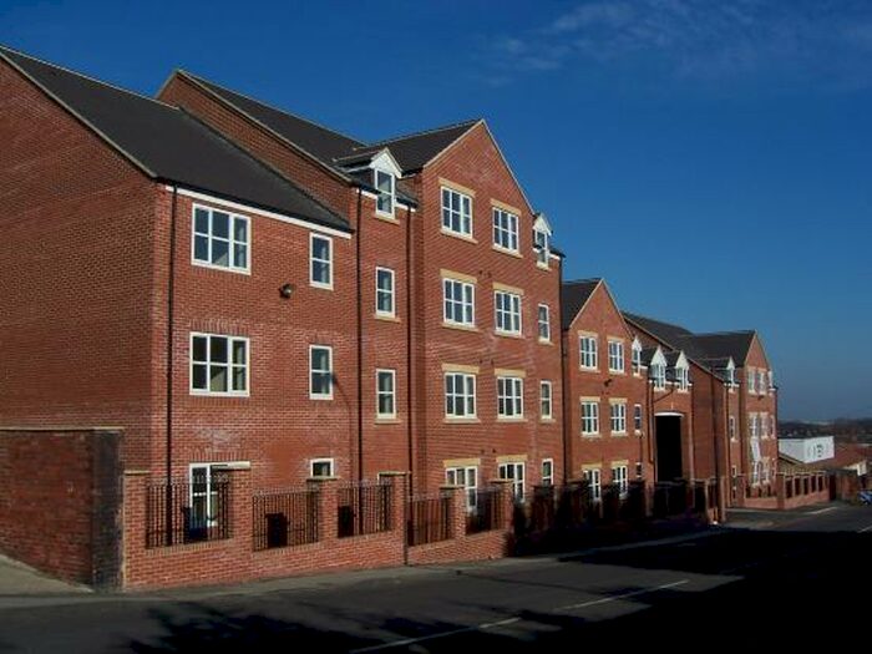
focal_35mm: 36
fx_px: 907
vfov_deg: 39.7
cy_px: 327
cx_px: 436
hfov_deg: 51.4
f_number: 4.8
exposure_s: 1/1000
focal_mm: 6
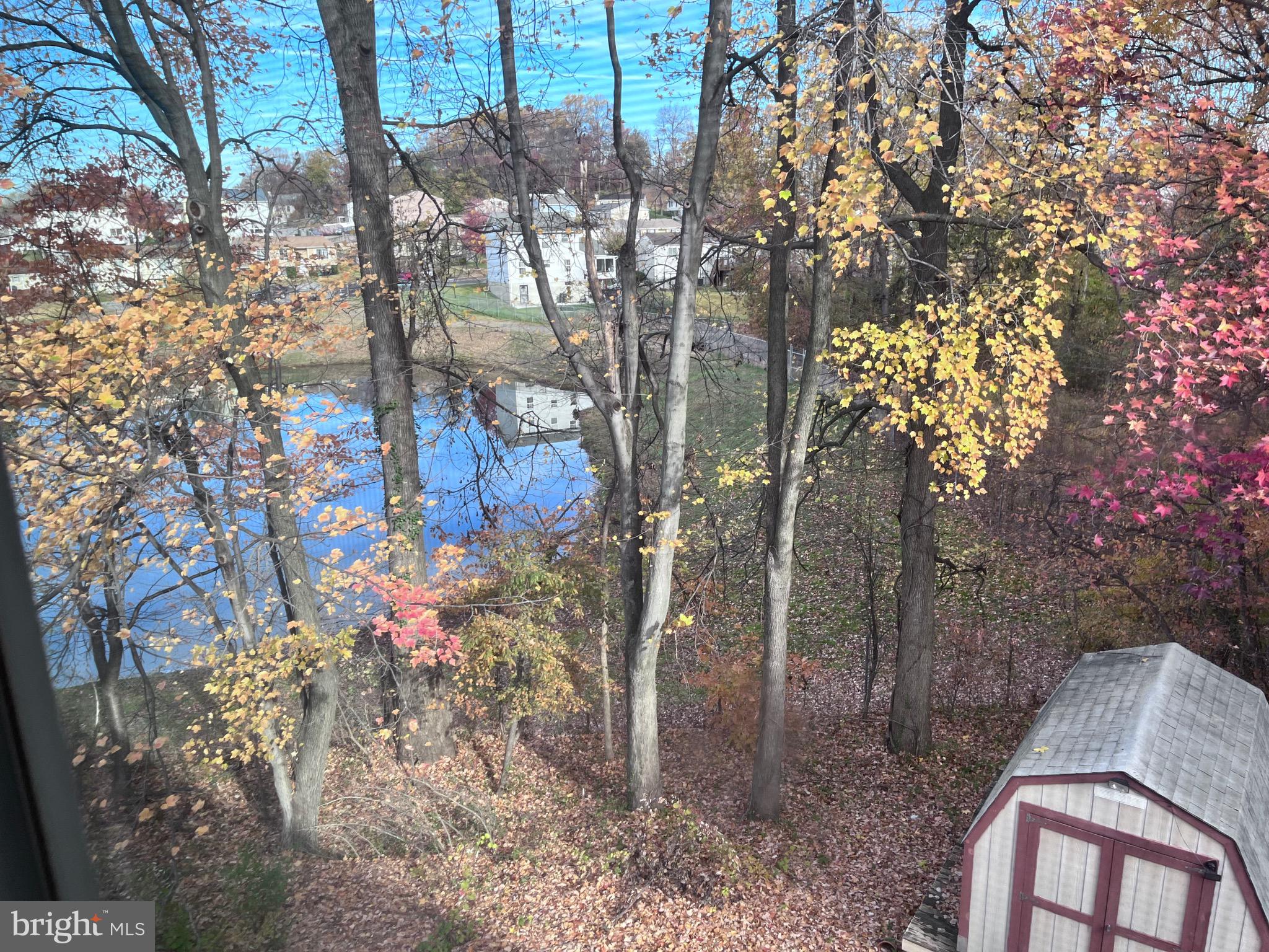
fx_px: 953
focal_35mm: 26
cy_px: 476
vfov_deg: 53.1
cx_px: 634
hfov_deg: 67.3
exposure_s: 1/280
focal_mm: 5.1
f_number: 1.6
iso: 40
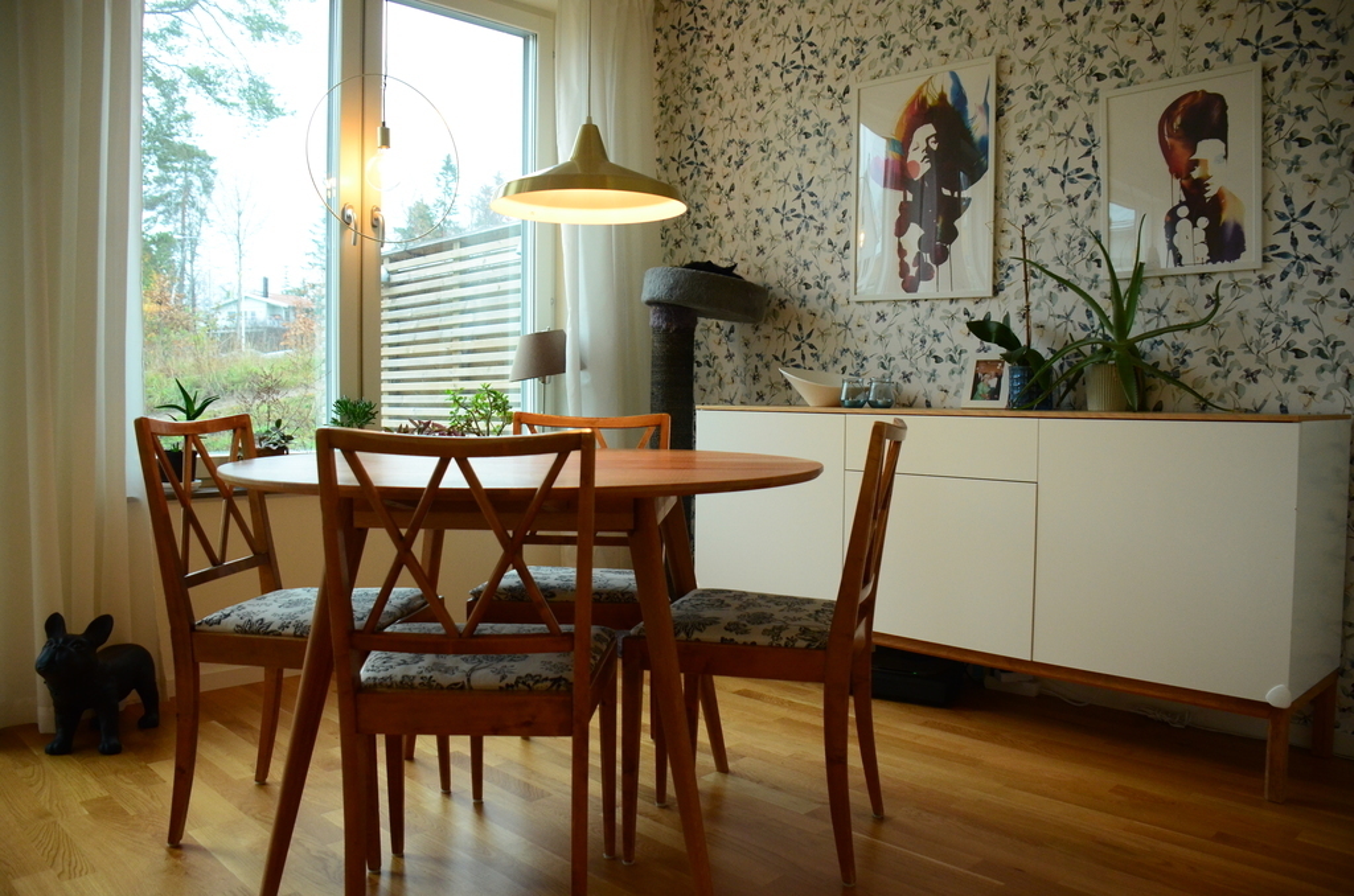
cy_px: 448
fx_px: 1013
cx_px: 677
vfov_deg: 47.7
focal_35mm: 27
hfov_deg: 67.5
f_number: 4.5
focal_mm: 18
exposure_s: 1/80
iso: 1250
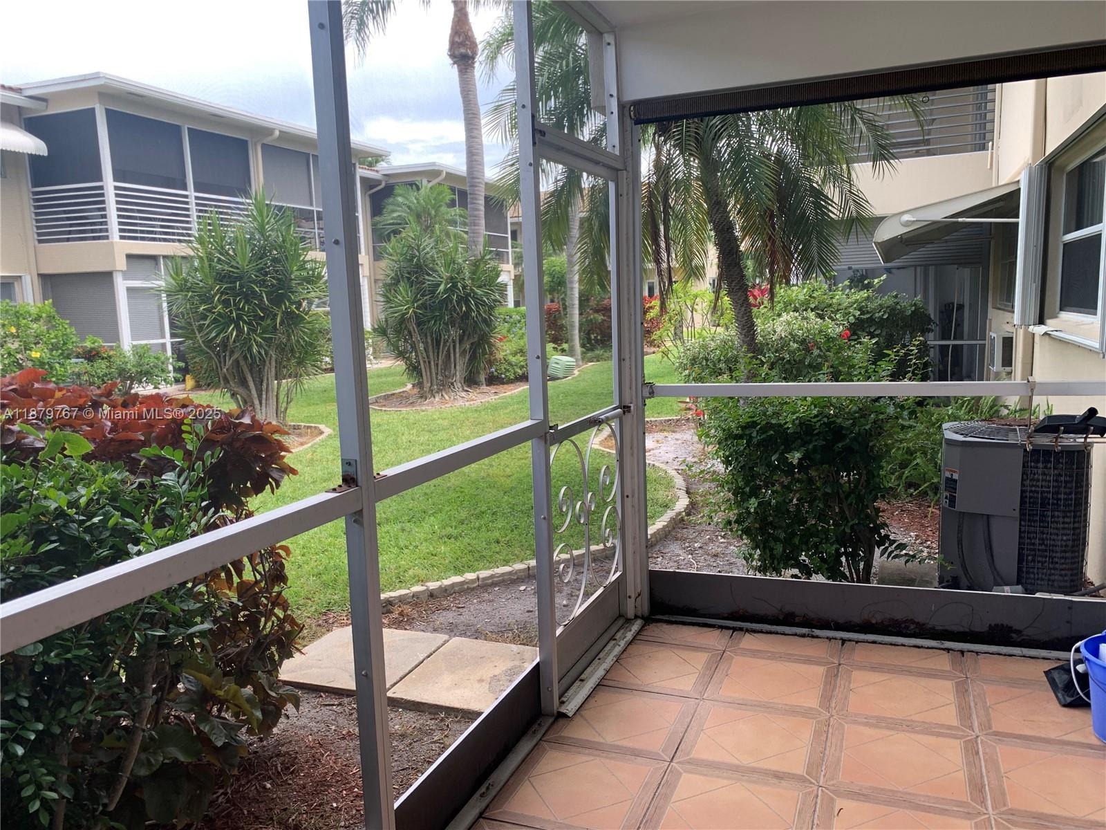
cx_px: 553
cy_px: 415
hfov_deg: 67.3
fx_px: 831
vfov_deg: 53.1
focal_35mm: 26
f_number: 1.8
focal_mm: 4.25
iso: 25
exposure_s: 1/163
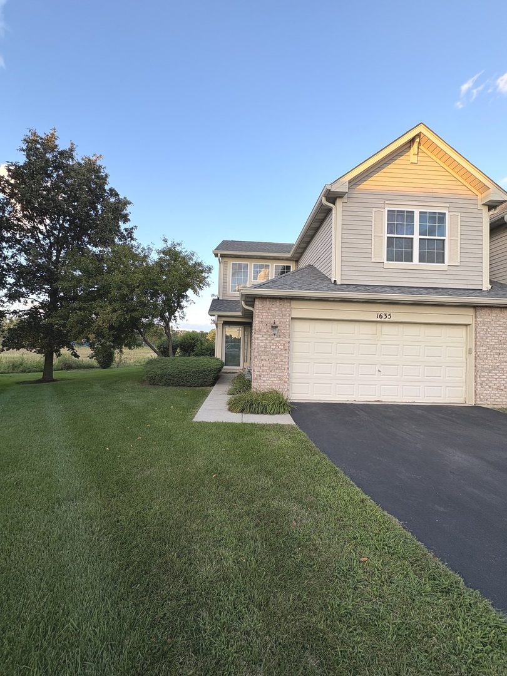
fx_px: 273
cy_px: 338
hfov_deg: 85.7
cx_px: 254
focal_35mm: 14
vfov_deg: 102.1
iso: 40
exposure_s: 1/115
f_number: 2.2
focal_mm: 2.22
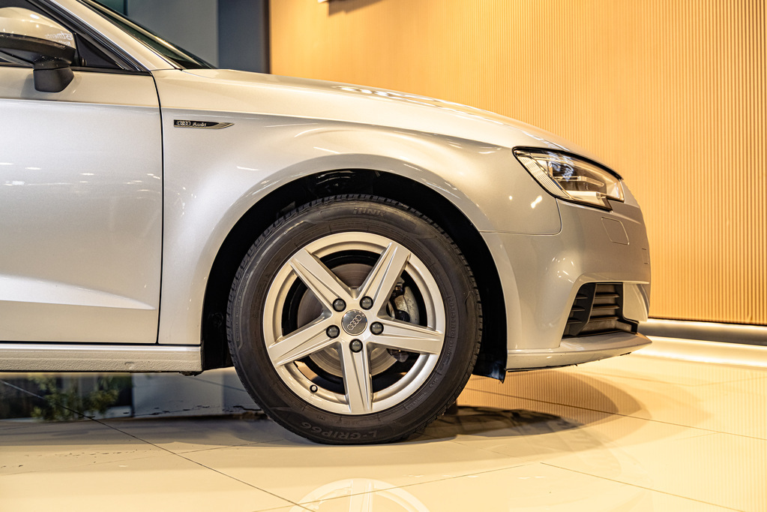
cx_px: 384
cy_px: 256
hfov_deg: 41.1
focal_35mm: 48
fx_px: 1023
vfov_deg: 28.1
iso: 500
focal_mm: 48
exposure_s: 1/125
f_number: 2.8
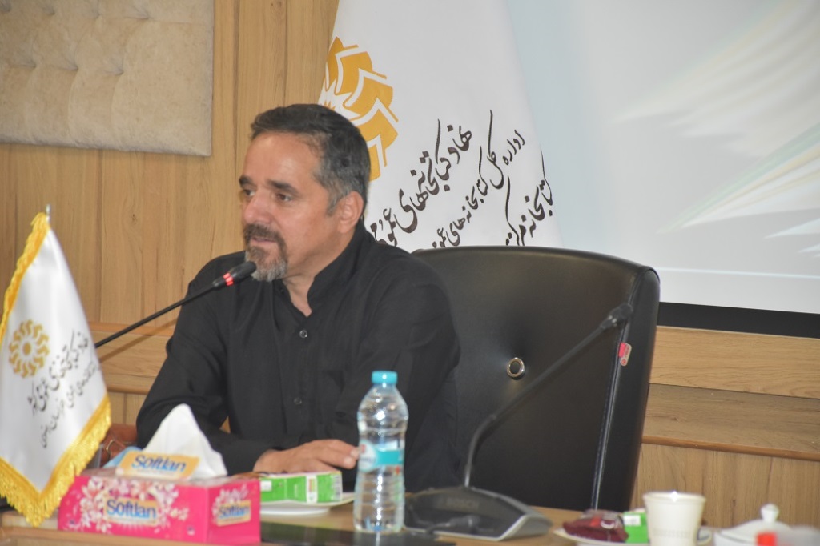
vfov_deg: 7.0
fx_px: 4440
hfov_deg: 10.6
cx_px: 410
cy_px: 273
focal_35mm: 195
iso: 1100
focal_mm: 130
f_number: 5.6
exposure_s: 1/60
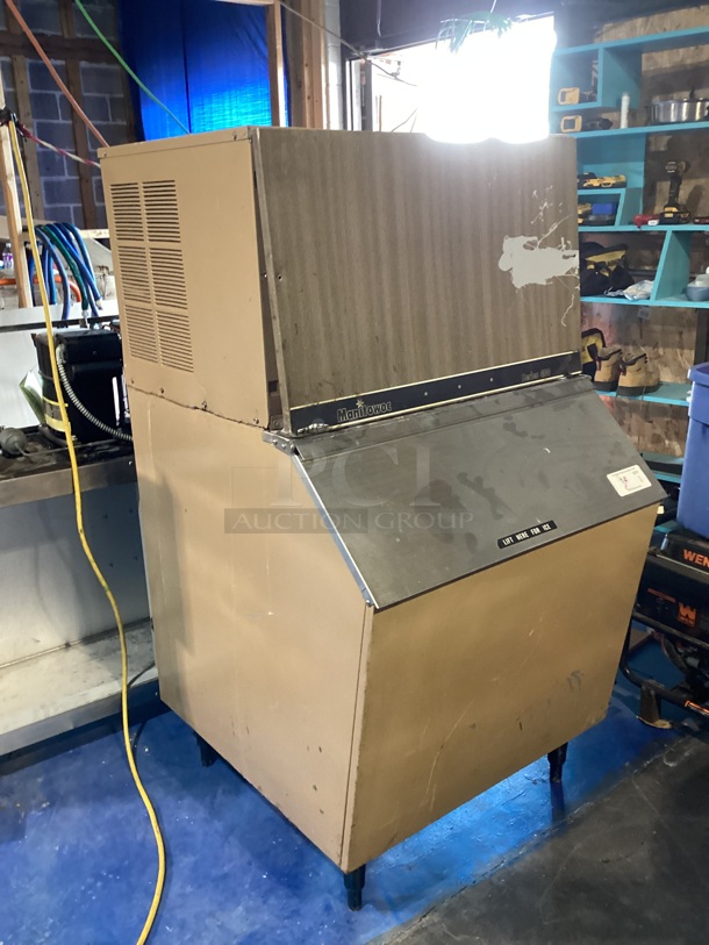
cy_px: 472
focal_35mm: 31
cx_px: 354
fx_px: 846
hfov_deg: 45.5
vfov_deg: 58.3
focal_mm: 3.3
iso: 320
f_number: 2.4
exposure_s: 1/40
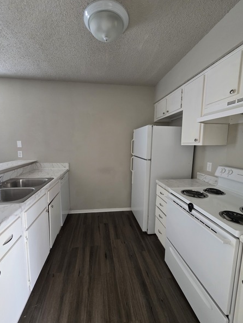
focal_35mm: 14
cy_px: 162
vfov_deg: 102.0
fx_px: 131
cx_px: 114
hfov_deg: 85.6
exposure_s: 1/60
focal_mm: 2.2
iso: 320
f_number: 1.9
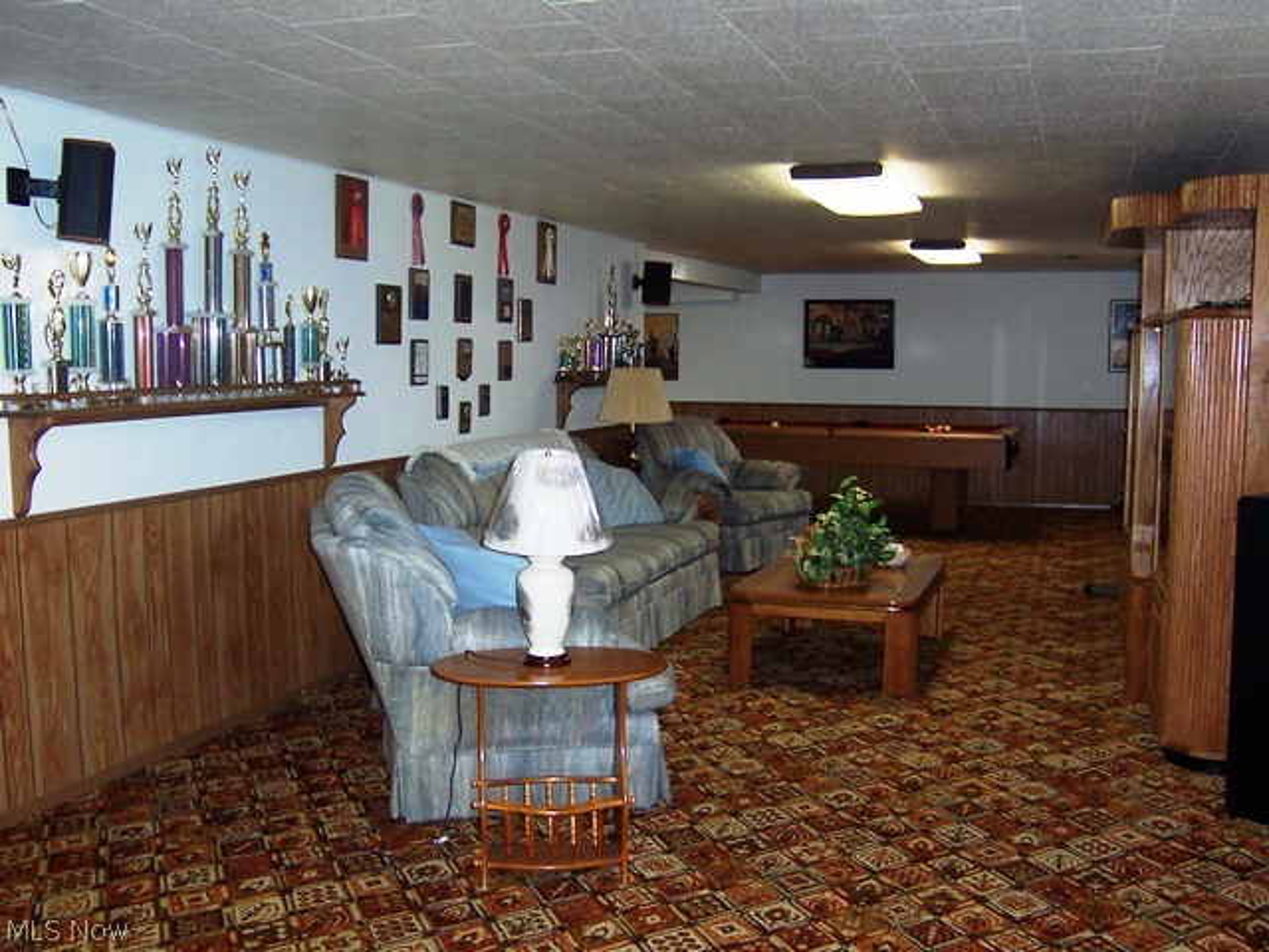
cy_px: 476
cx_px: 634
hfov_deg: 51.4
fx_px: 1320
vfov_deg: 39.7
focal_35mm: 36
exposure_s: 1/60
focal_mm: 5.6
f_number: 2.8
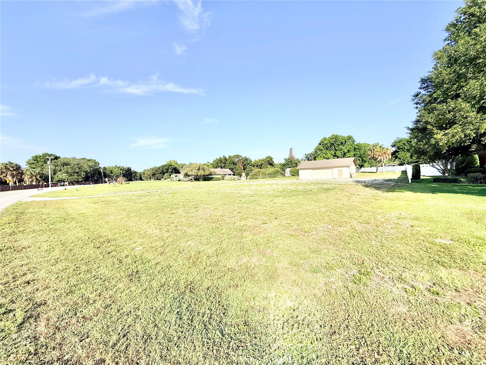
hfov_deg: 102.1
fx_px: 197
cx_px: 243
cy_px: 182
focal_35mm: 14
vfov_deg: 85.7
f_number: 2.2
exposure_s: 1/2237
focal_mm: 2.22
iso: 50
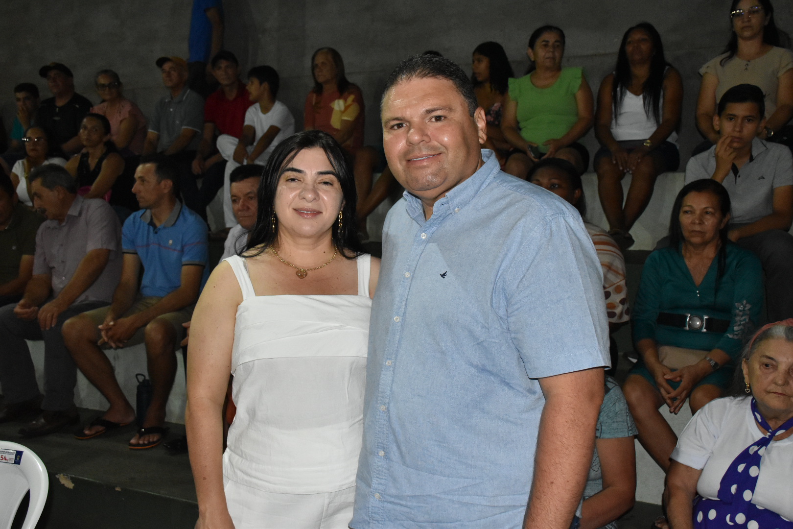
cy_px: 264
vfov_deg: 36.9
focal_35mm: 36
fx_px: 793
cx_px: 396
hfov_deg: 53.1
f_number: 5.6
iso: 3200
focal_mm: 24
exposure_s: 1/125
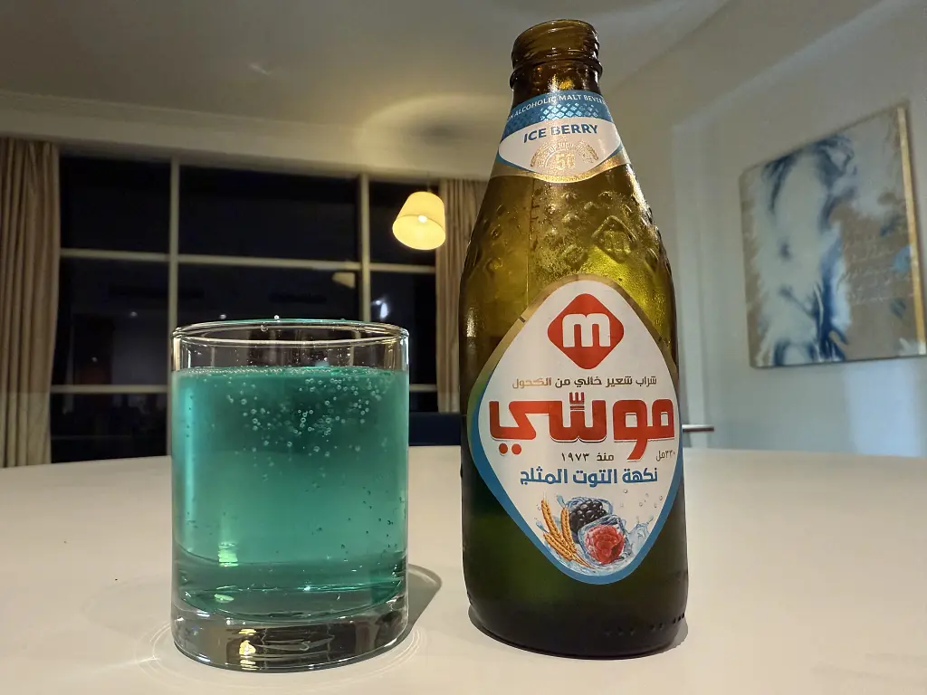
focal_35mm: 24
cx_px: 464
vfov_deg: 56.8
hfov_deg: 71.6
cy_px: 348
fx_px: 643
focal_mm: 2.22
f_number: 2.2
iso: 320
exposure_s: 1/60
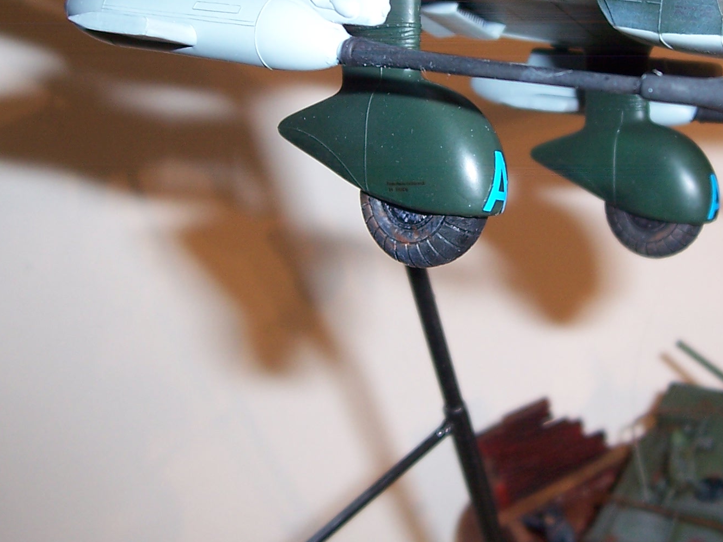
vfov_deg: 24.4
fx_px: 1232
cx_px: 455
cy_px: 98
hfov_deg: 32.5
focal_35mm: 59
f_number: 2.7
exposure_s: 1/60
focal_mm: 5.6
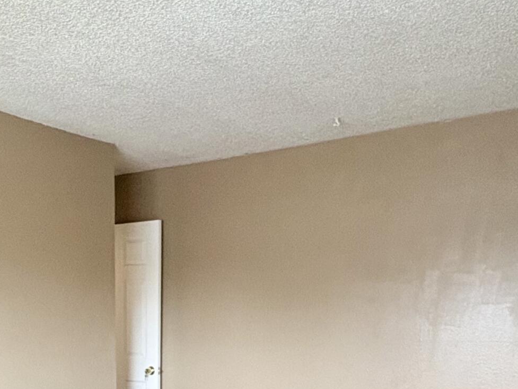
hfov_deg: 41.9
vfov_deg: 29.8
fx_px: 644
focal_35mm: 43
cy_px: 440
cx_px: 104
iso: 400
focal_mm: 2.22
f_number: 2.2
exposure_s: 1/60
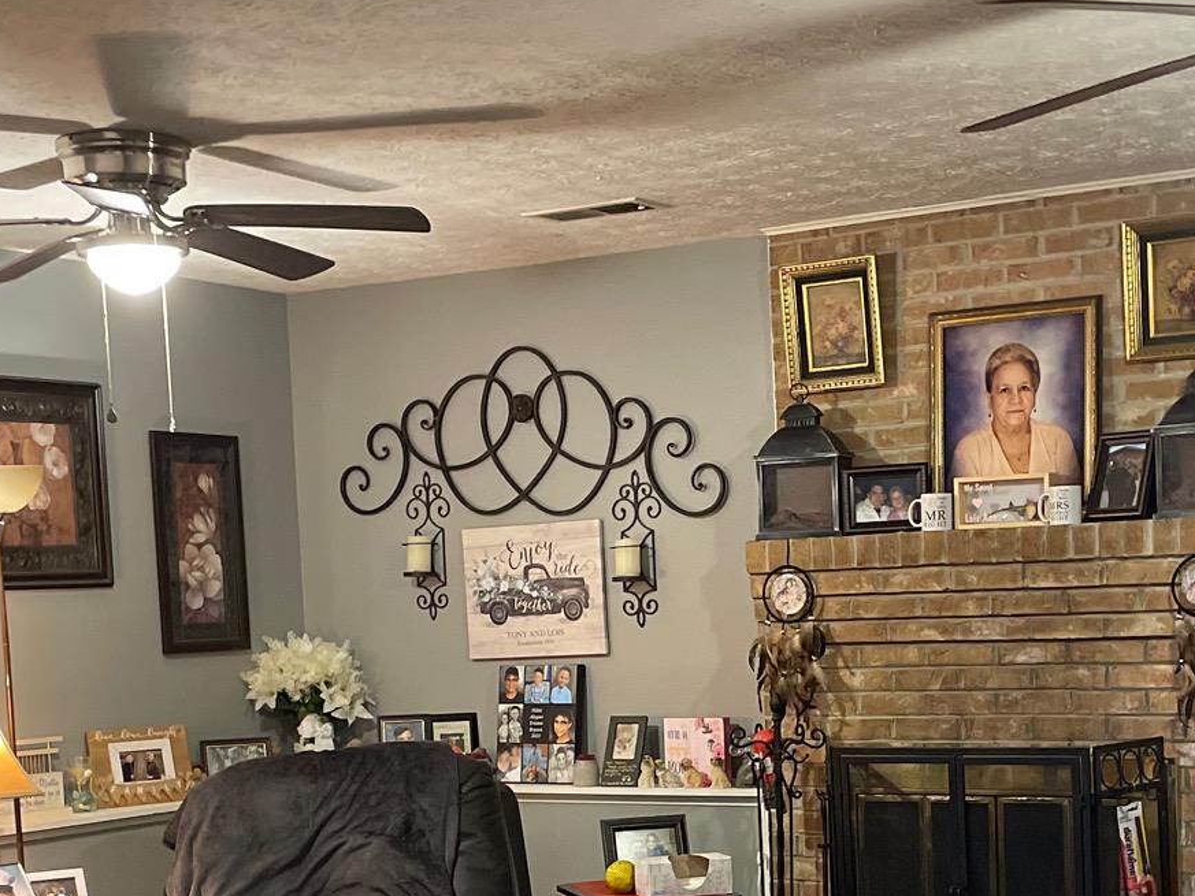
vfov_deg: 23.5
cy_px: 791
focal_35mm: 61
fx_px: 2106
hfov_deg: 31.6
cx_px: 713
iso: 500
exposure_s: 1/30
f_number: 1.6
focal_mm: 4.2
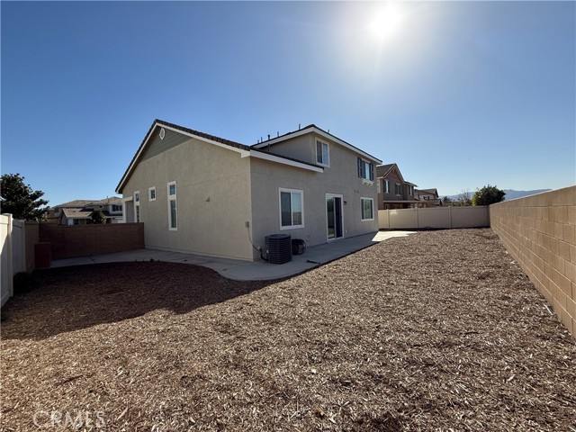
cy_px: 216
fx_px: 233
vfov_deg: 85.7
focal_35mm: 14
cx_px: 288
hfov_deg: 102.1
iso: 50
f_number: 2.2
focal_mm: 2.22
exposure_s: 1/1848
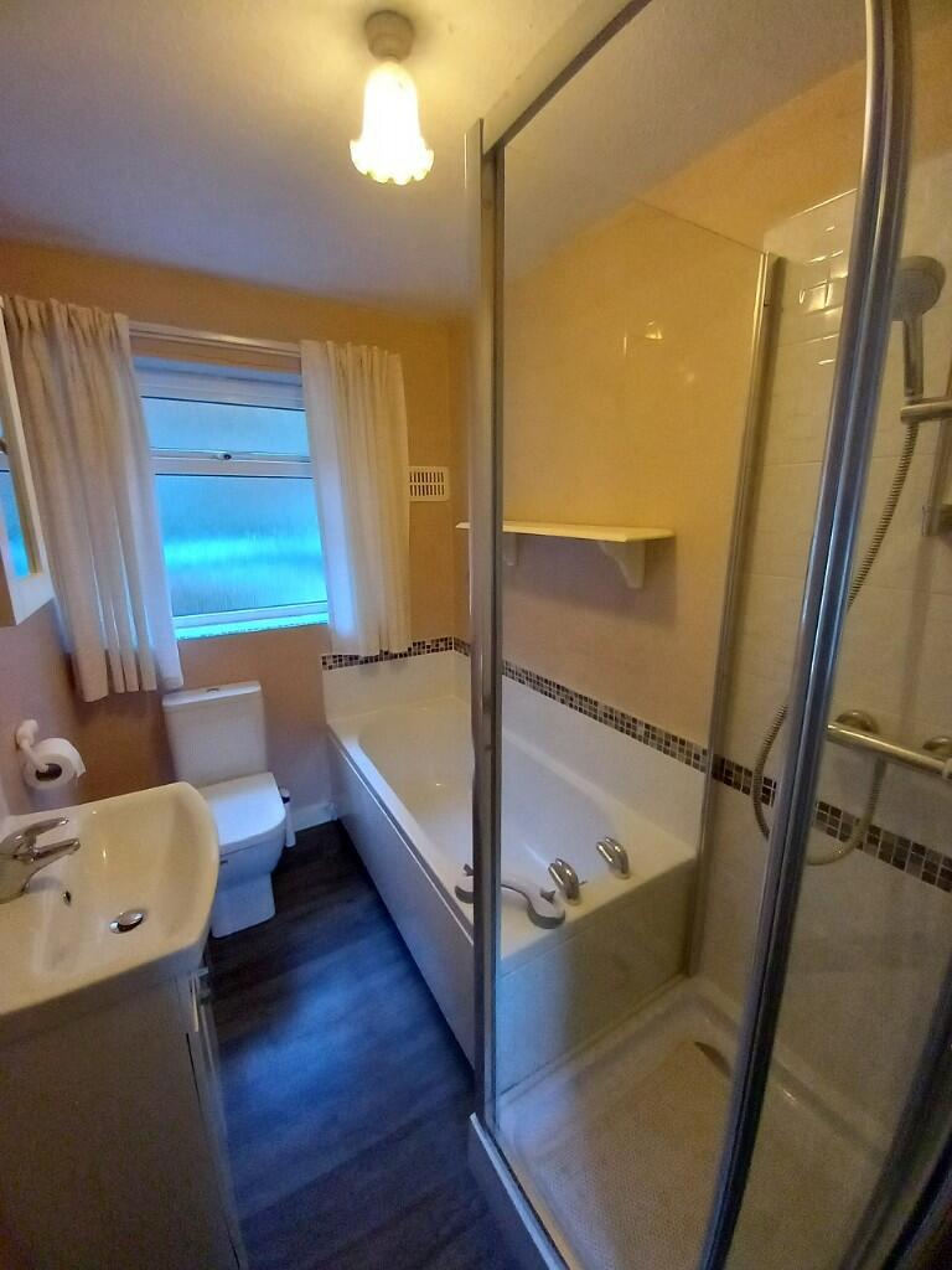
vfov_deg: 106.2
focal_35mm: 13
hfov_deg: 89.9
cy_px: 635
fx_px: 477
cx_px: 476
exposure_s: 1/25
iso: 320
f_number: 2.2
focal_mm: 1.13
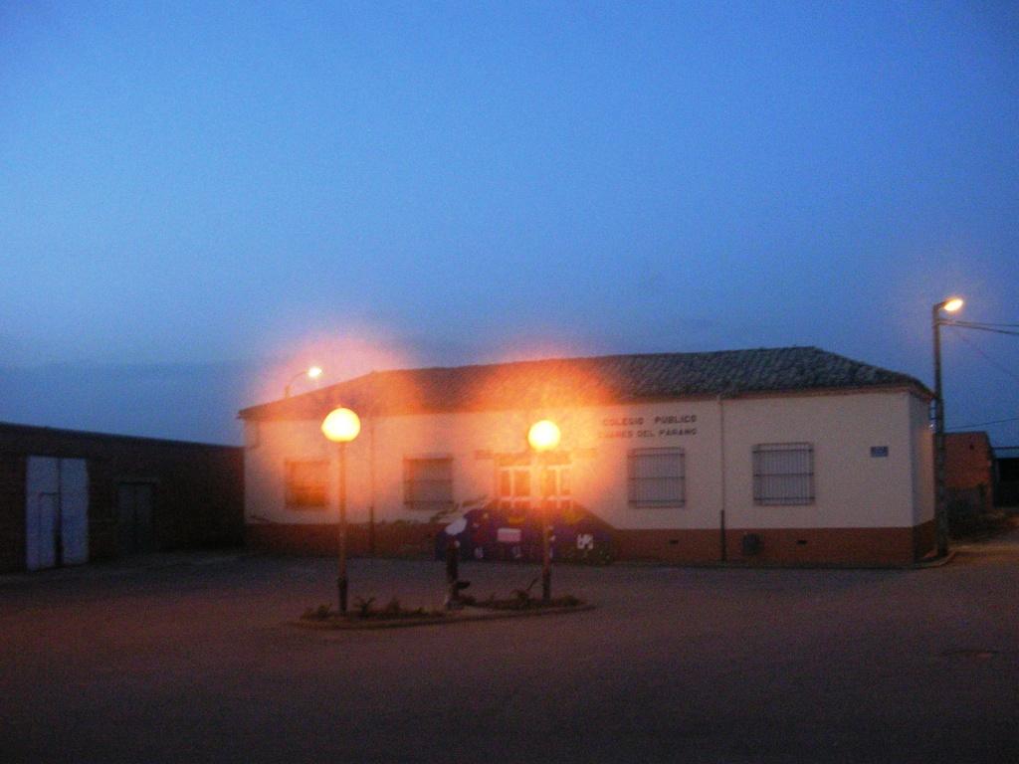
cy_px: 382
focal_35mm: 38
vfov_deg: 37.7
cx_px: 510
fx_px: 1119
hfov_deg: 49.0
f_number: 2.8
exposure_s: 1/12.6
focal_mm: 5.8
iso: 200
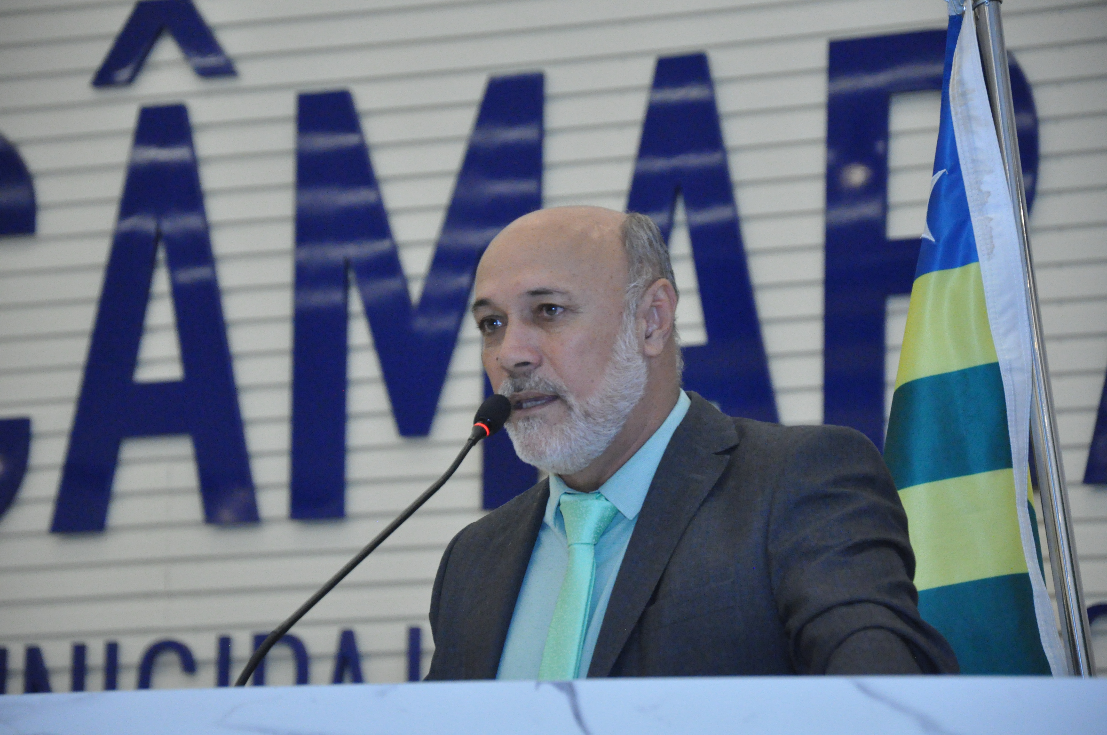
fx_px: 4837
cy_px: 368
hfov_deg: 13.1
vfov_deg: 8.7
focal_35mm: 158
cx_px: 554
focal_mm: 105
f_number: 5.6
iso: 3200
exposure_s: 1/125
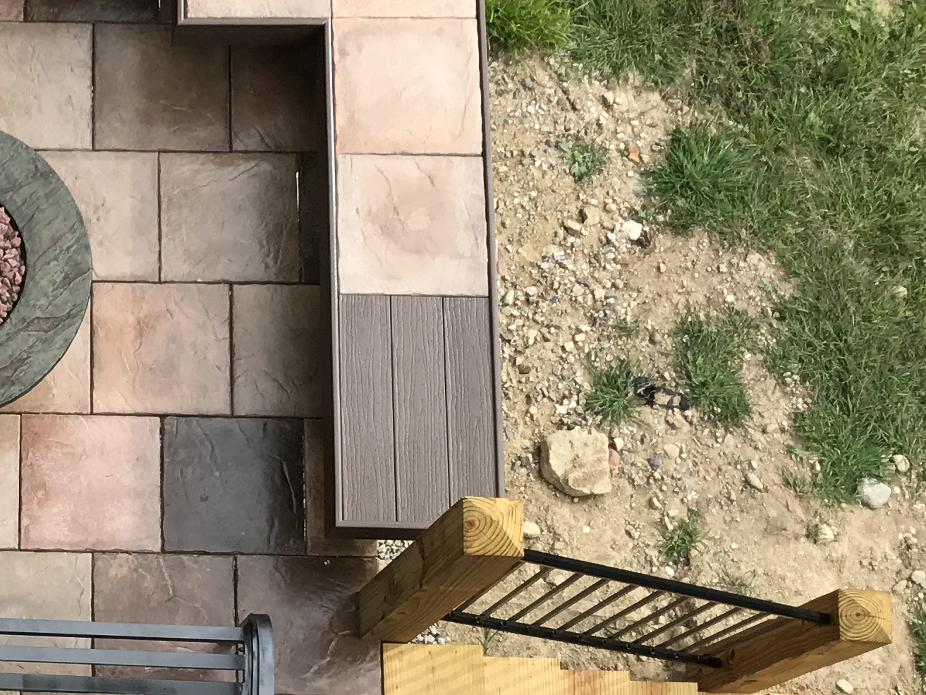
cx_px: -166
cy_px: 530
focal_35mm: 86
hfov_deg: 21.3
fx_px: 2301
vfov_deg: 17.1
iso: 20
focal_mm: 3.99
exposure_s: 1/699
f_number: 1.8
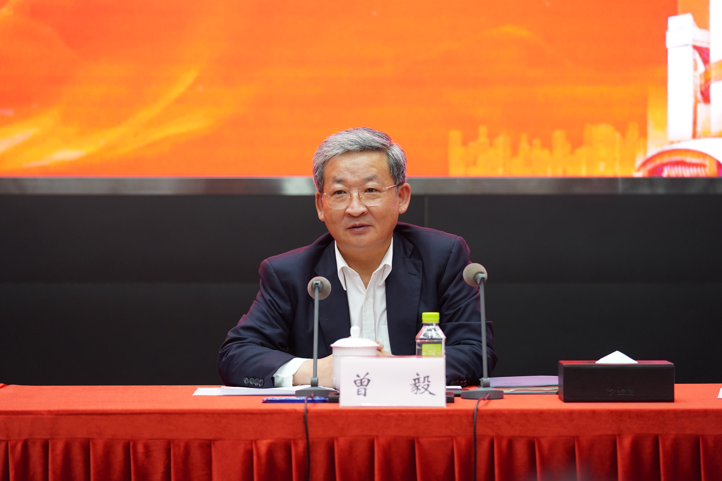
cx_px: 361
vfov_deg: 11.3
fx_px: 2427
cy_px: 240
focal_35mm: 121
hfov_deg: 16.9
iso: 2500
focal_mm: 121
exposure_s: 1/250
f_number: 3.2
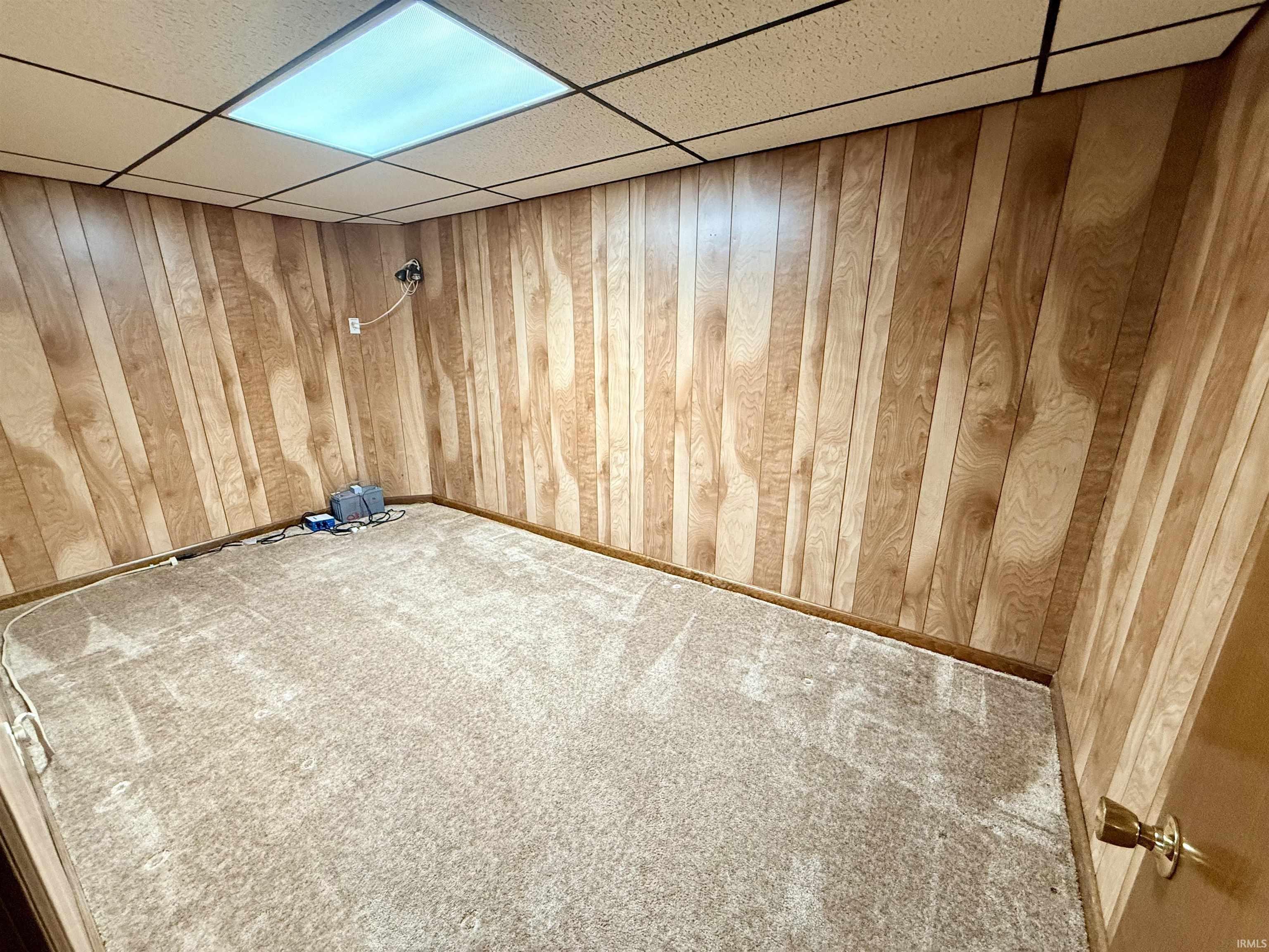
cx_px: 634
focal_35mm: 14
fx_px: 513
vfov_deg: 85.7
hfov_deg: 102.1
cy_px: 476
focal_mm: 2.22
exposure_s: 1/60
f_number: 2.2
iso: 400
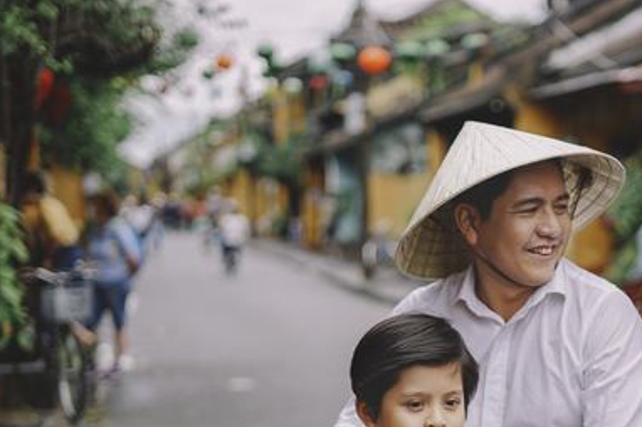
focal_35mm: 89
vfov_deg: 15.2
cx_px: 548
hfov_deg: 22.5
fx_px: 1586
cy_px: 379
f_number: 1.8
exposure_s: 1/1000
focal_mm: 50
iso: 100
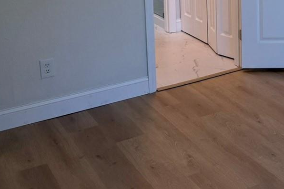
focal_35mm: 67
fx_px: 528
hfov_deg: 26.8
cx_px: 337
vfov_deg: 19.0
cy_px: -50
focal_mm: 6.76
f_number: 1.78
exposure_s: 1/236
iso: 125
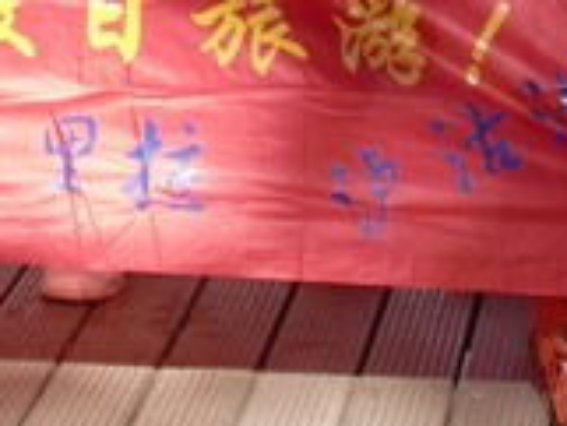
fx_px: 3524
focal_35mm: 215
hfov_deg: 9.1
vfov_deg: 6.7
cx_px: -129
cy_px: -415
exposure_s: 1/400
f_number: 3.4
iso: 64
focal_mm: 9.1
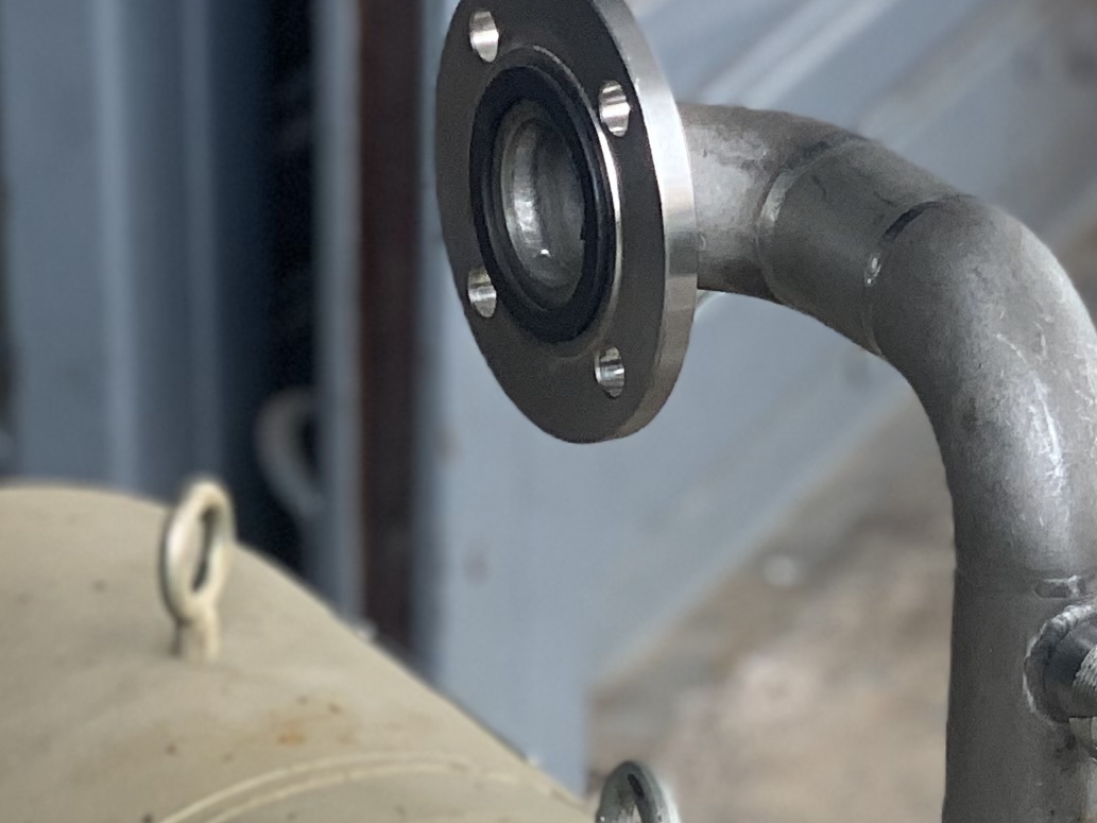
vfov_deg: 7.1
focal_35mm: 203
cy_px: 1577
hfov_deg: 9.7
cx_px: 628
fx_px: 6434
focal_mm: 6
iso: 50
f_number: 2.4
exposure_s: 1/122
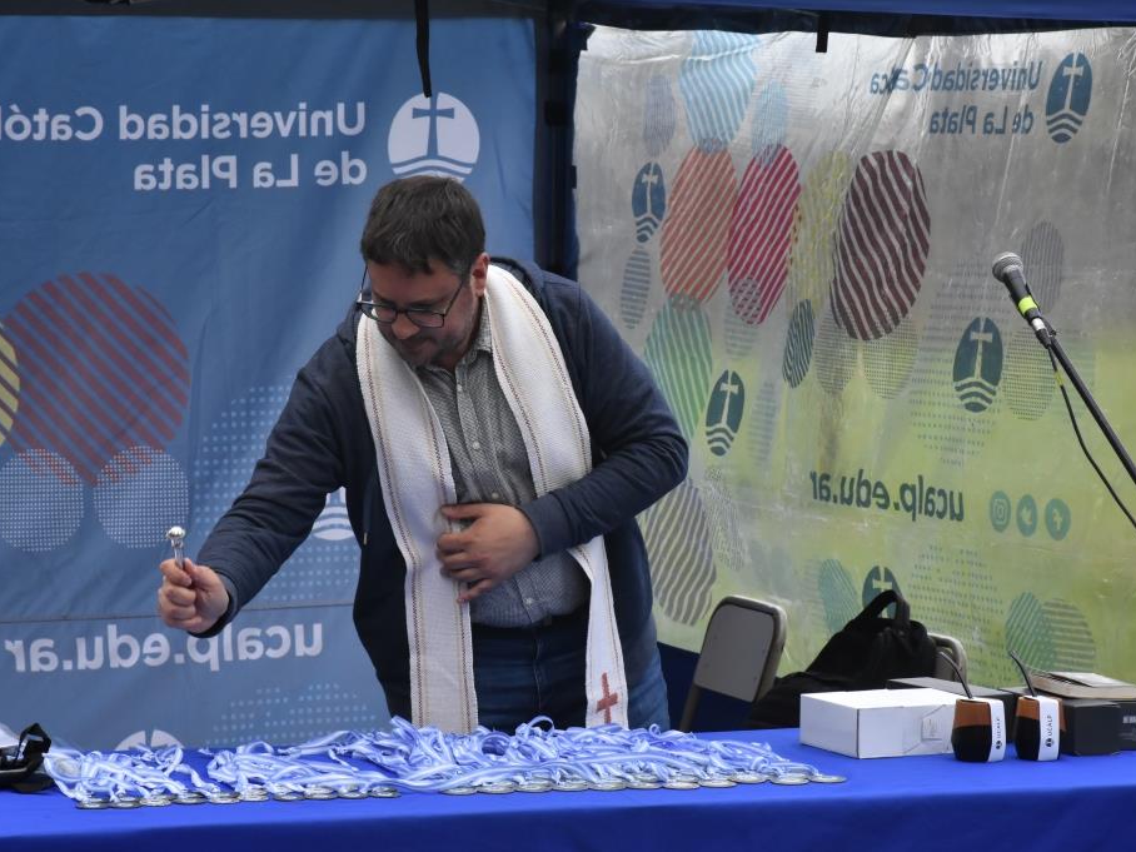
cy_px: 426
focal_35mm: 155
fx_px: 5072
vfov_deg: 9.6
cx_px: 532
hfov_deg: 12.8
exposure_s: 1/640
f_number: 13
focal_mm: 95
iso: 1600
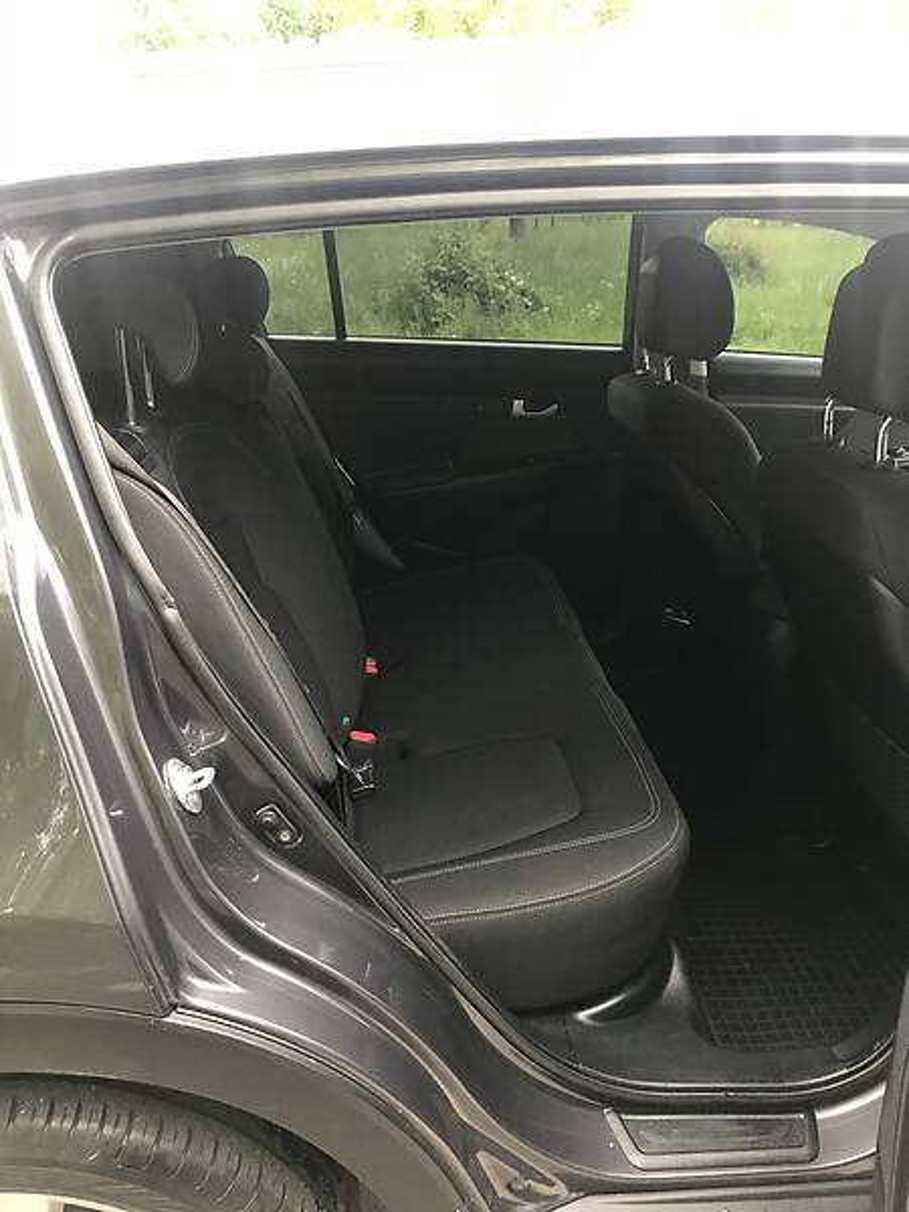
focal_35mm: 28
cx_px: 454
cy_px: 606
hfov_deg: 49.7
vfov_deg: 63.4
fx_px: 980
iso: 40
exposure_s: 1/25
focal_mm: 4
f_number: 1.8
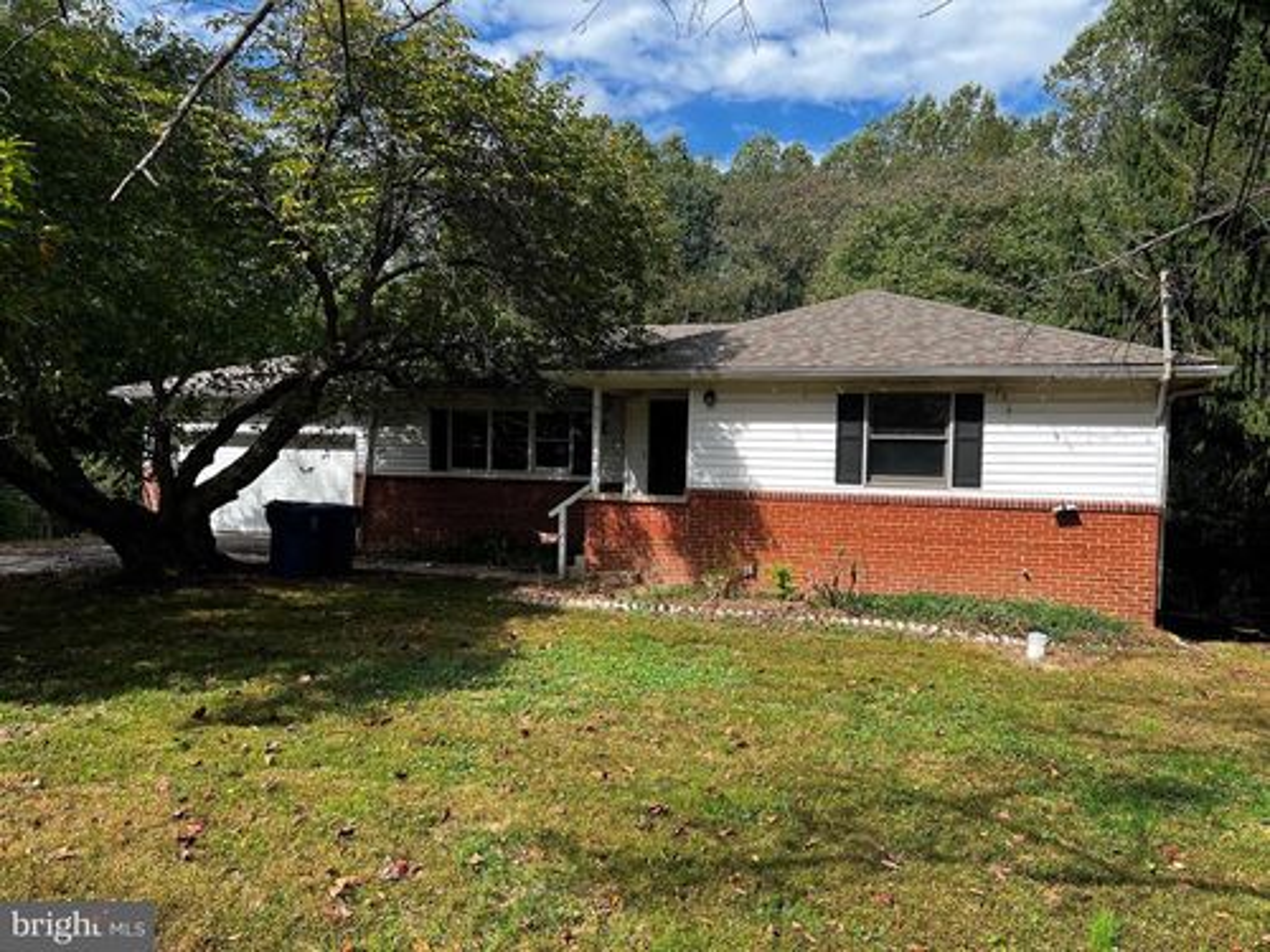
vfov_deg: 53.1
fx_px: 954
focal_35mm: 26
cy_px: 476
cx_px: 635
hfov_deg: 67.3
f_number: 1.5
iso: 50
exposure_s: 1/1645
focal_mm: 5.7
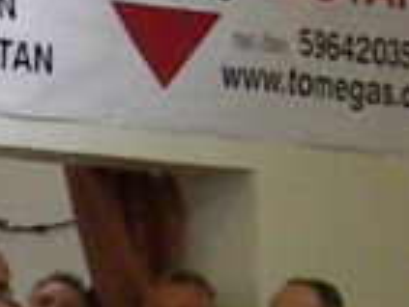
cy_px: 339
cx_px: -432
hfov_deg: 5.1
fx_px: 4458
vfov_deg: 3.9
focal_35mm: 377
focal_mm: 15.1
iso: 1133
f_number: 4.5
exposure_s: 1/261
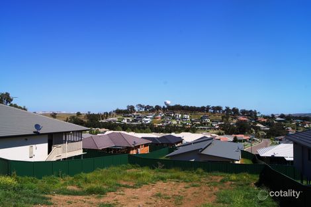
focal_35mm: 30
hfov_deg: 61.9
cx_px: 156
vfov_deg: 43.6
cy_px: 104
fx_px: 259
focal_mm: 20
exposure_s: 1/200
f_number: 11
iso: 100
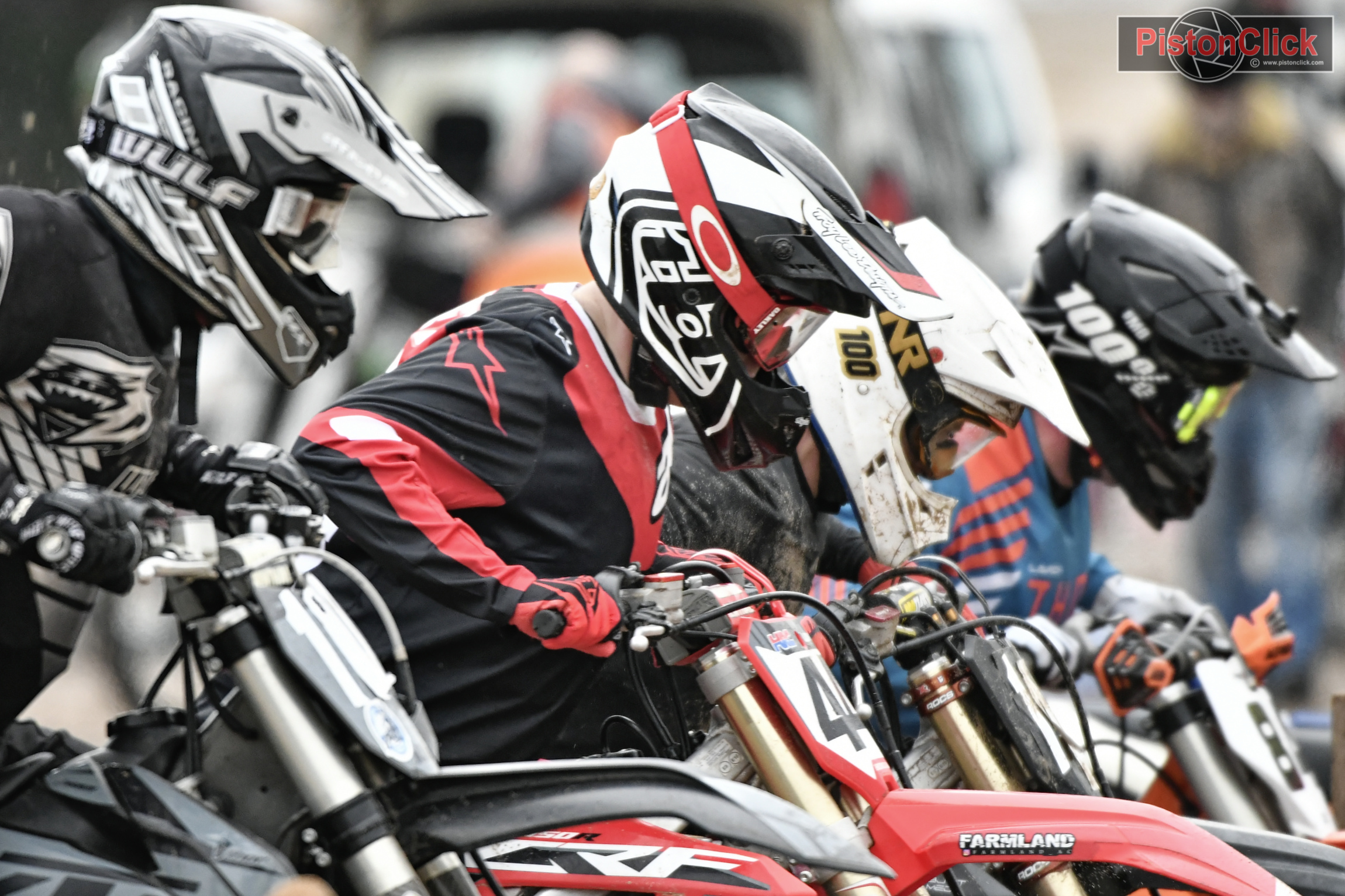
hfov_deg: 3.4
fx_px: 22413
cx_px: 672
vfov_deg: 2.3
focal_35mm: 600
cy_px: 448
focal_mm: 400
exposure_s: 1/320
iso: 1600
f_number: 4
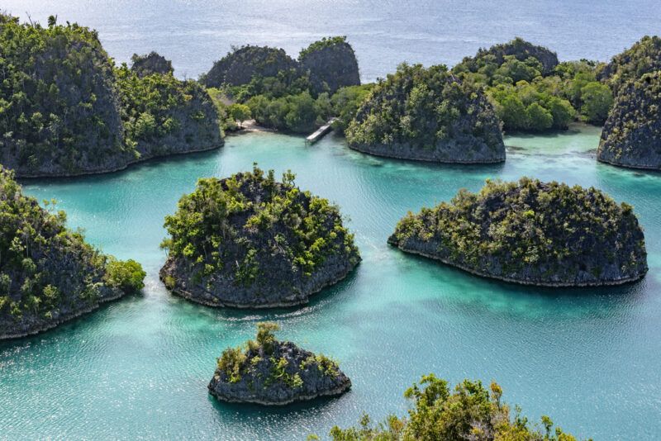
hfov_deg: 35.6
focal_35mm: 56
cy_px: 220
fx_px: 1029
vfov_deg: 24.2
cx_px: 330
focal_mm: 56
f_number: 22
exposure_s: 1/200
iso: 500
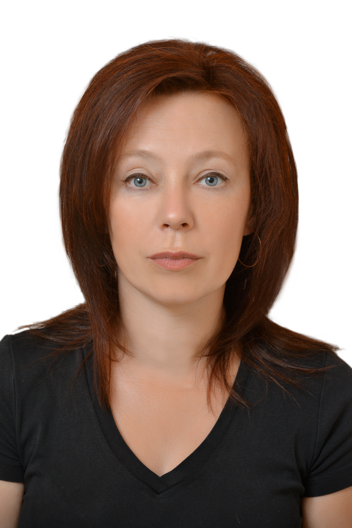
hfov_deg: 8.7
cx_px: 176
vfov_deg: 13.0
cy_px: 264
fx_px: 2310
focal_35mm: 158
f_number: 5.6
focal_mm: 105
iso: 400
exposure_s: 1/50
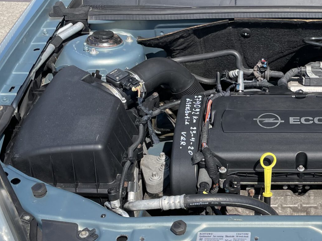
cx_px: 328
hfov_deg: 28.3
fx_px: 595
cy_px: 146
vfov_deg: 22.9
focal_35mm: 64
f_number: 1.6
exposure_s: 1/1916
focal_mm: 4.2
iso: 32
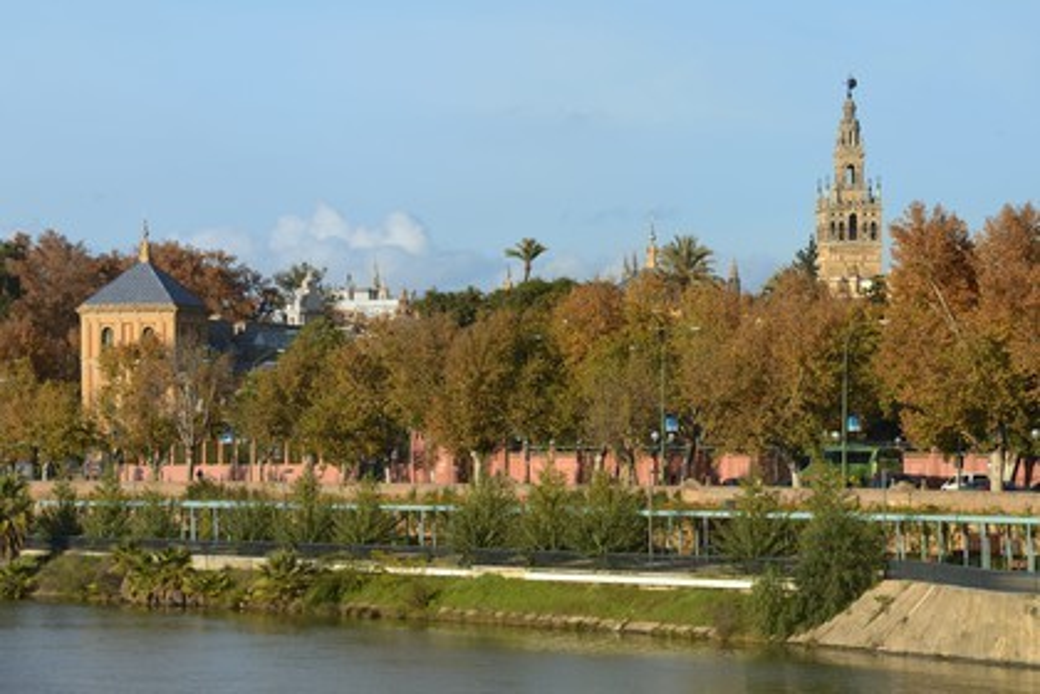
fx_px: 4911
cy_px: 347
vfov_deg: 8.1
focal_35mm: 170
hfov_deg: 12.1
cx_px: 520
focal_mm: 170
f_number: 11
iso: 200
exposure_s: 1/250
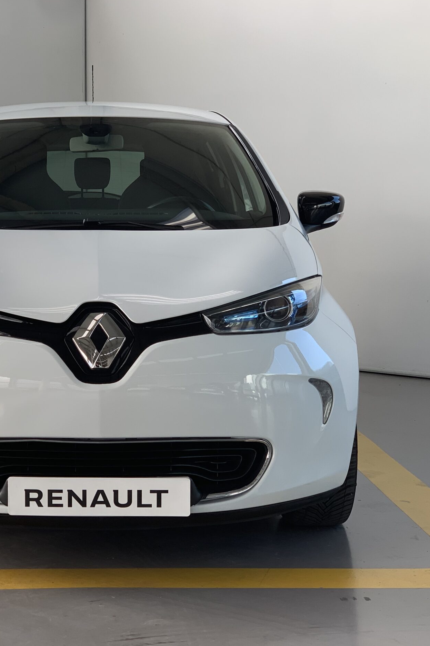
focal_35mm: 74
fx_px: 1326
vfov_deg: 27.3
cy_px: 321
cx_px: 104
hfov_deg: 18.3
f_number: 2.4
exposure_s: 1/119
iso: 16
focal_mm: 6
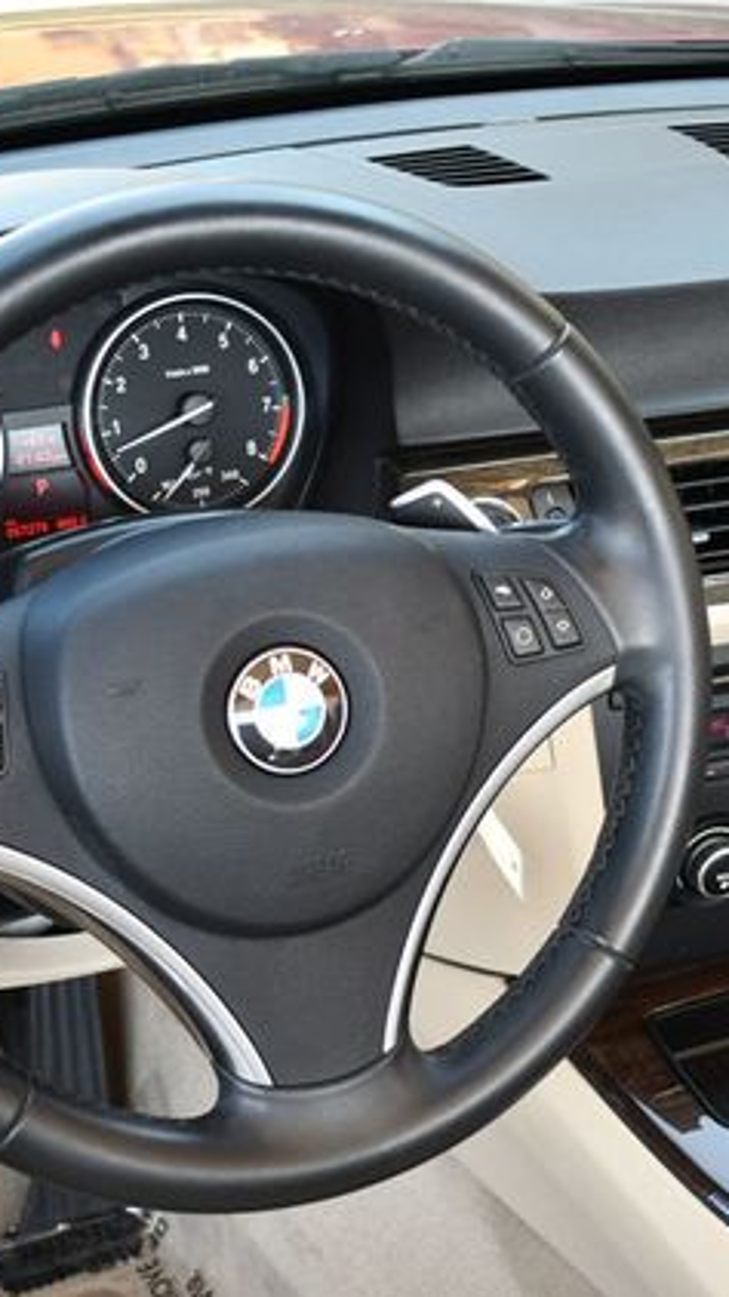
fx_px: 2408
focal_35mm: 70
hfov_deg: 17.2
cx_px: 397
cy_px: 645
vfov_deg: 30.2
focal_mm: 22
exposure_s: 1/250
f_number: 3.8
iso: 500
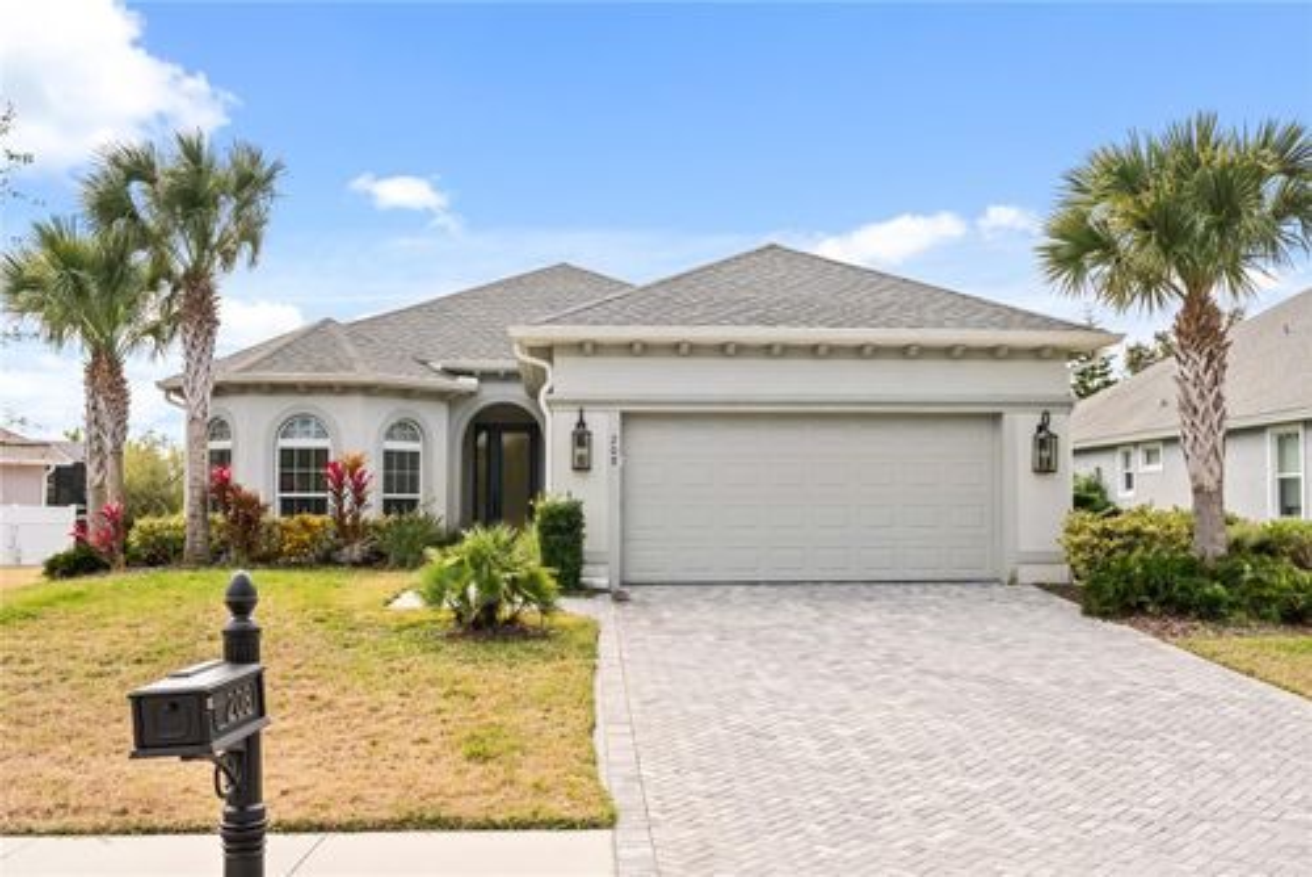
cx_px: 656
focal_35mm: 35
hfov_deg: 54.4
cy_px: 438
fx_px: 1276
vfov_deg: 37.9
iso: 1000
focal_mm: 35
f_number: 7.1
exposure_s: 1/1250
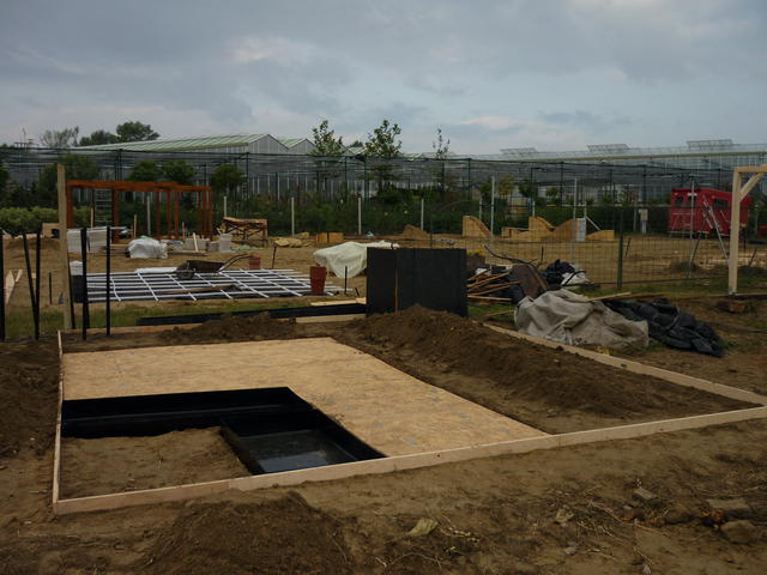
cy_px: 288
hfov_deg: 55.4
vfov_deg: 42.9
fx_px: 731
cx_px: 384
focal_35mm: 33
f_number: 2.8
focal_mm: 5.5
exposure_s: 1/400
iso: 80
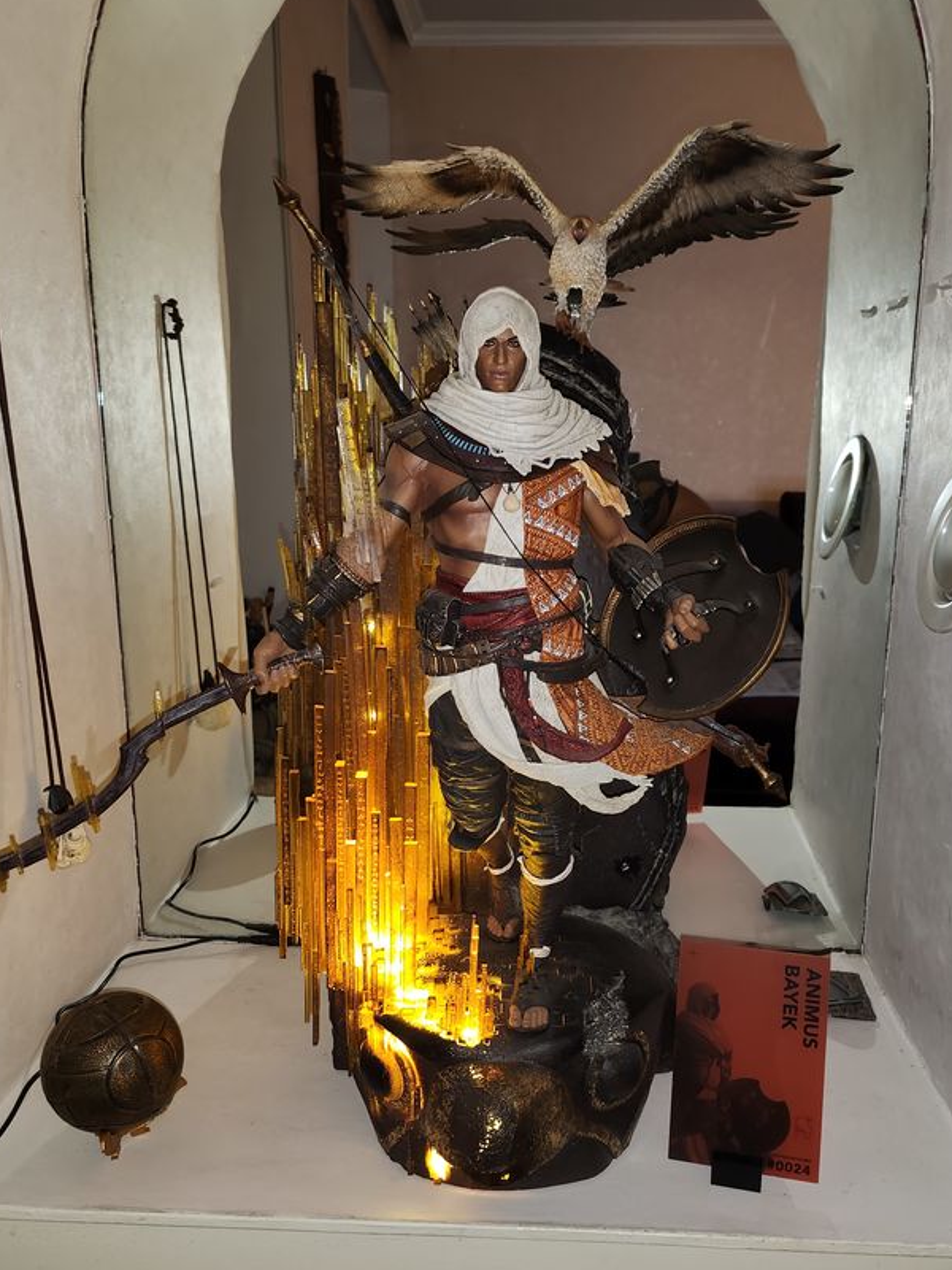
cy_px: 656
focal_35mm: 30
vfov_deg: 60.0
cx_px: 528
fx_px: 1100
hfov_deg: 46.7
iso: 160
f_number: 1.8
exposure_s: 1/10
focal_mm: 5
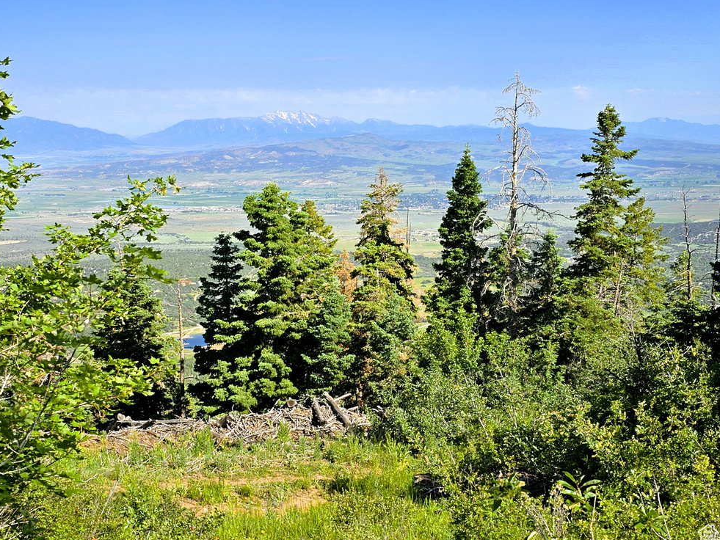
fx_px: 499
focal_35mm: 24
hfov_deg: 71.6
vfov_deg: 56.8
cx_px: 349
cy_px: 269
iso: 10
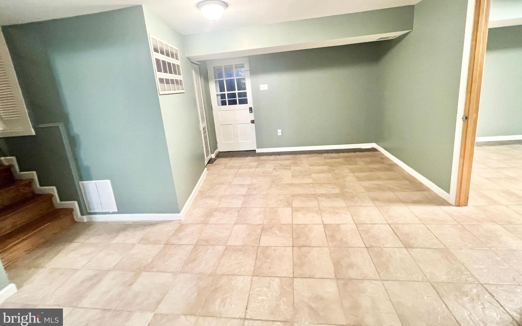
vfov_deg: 77.8
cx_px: 263
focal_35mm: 14
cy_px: 131
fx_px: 199
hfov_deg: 105.3
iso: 640
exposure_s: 1/60
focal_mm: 1.57
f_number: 1.8
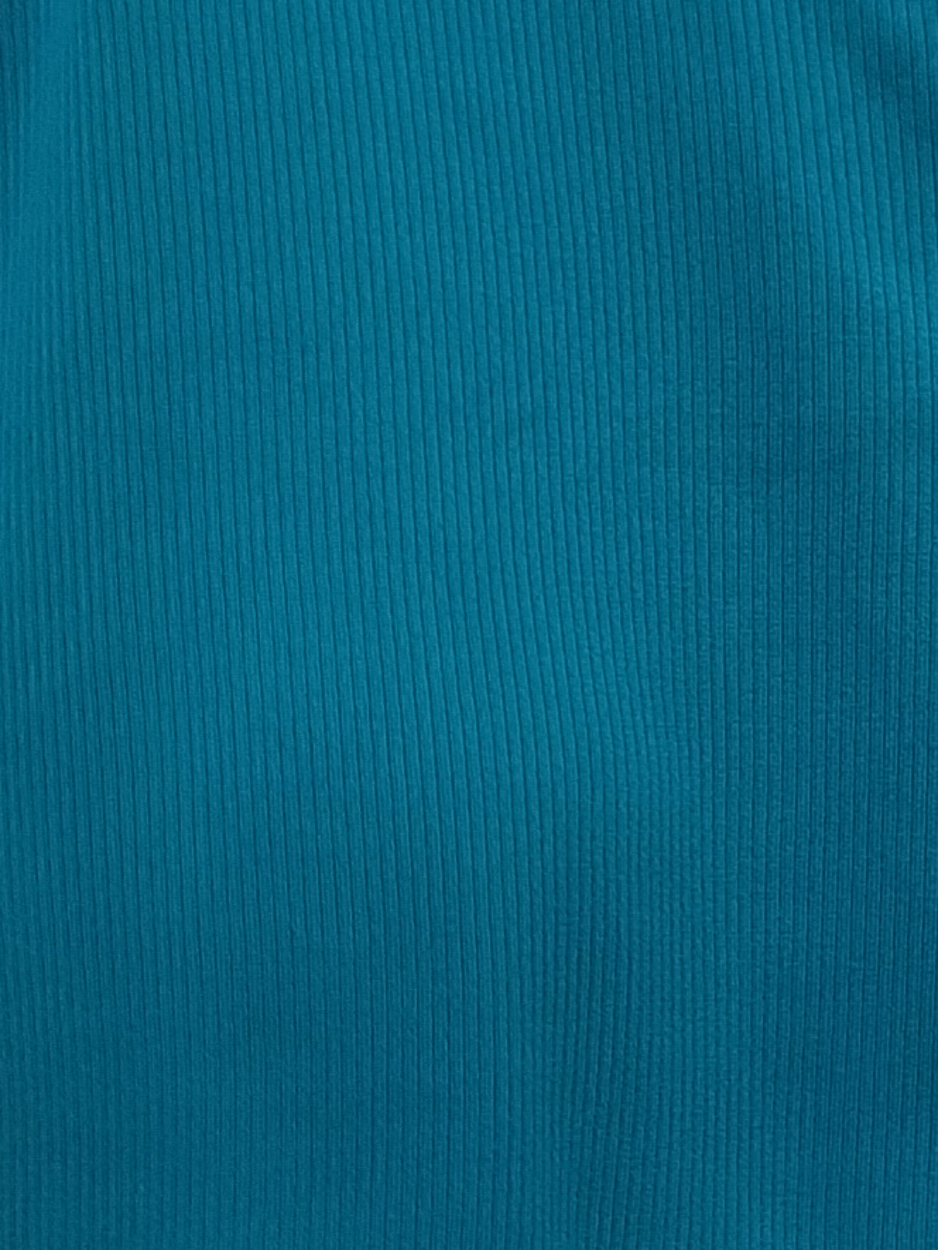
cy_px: 1038
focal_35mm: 151
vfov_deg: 13.0
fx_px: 5454
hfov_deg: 9.8
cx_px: 749
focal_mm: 4.75
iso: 242
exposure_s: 1/120
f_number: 1.8
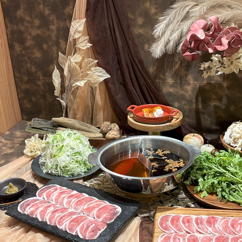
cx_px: 137
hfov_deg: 40.8
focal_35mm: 41
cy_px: 137
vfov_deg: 40.8
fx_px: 324
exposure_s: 1/50
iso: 125
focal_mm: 5.96
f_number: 1.6
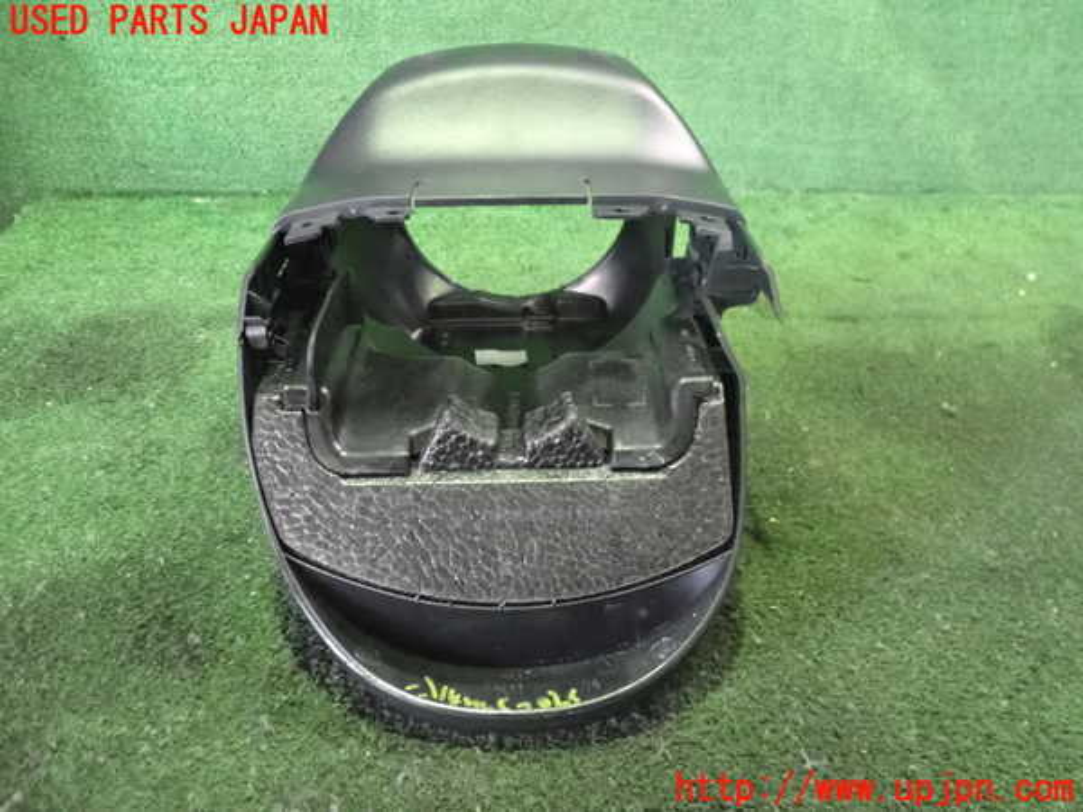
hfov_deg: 60.0
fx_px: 939
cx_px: 542
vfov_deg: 46.8
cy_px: 406
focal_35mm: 30
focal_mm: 5.4
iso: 4000
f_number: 2.3
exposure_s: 1/160
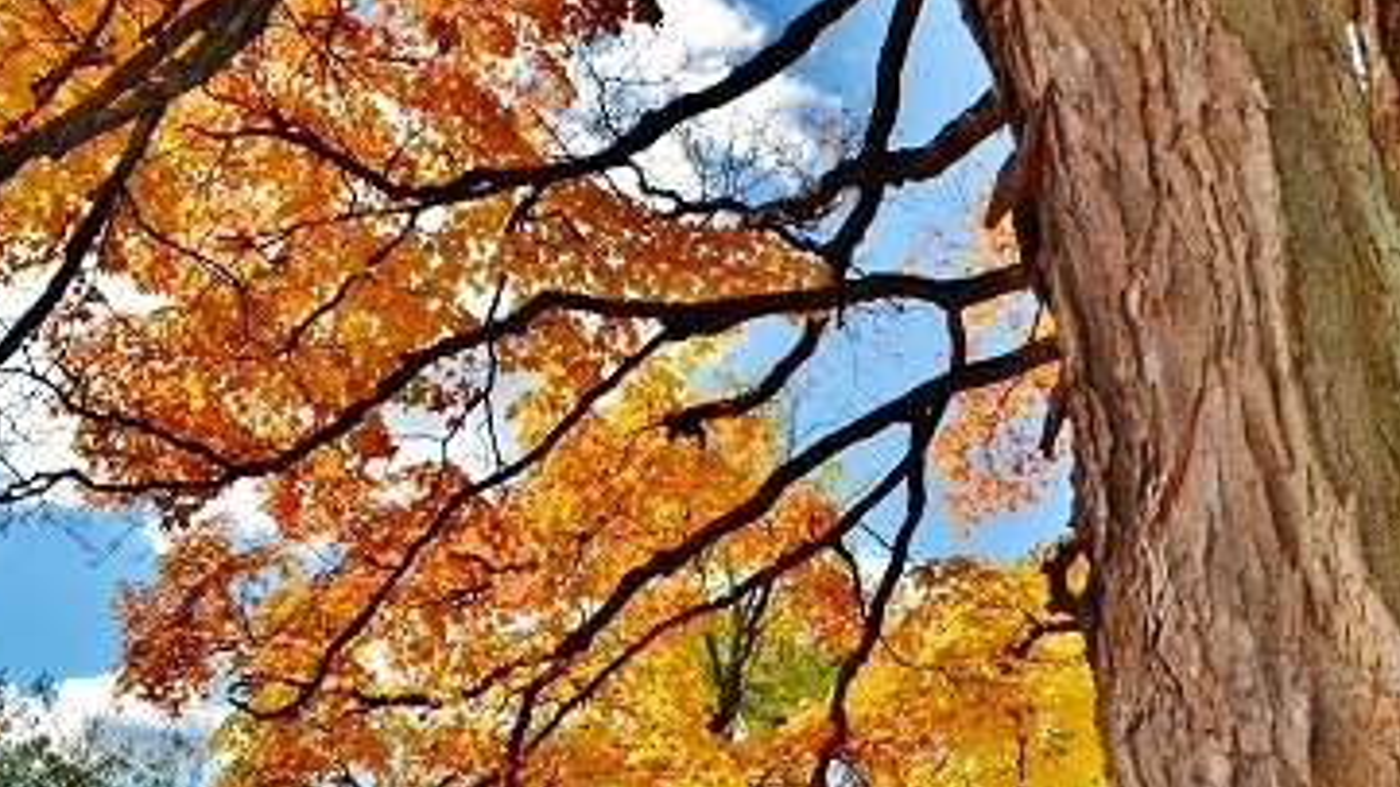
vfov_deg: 25.4
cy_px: 388
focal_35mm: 47
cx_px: 609
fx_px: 1745
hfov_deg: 43.6
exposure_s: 1/200
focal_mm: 18
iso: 100
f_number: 8
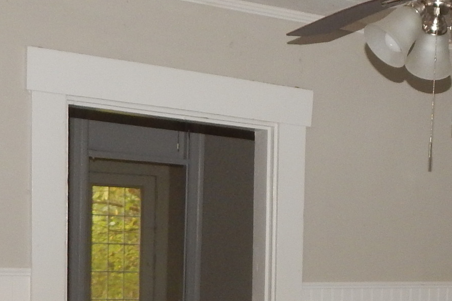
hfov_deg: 24.6
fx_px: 992
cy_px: 352
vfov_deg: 16.6
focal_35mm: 79
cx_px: 445
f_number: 3
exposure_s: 1/30
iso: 200
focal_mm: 4
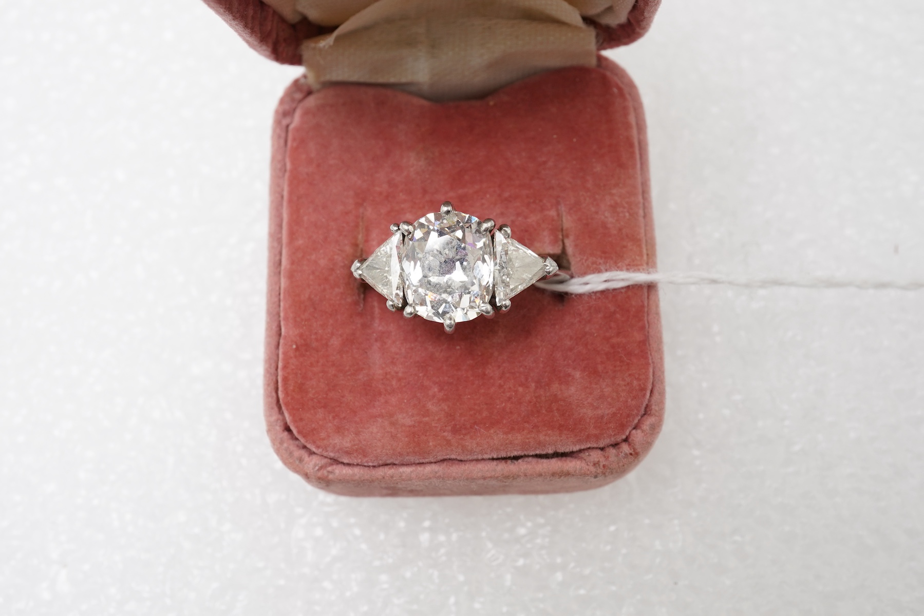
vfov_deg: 29.9
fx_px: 1155
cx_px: 462
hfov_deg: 43.6
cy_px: 308
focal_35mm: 45
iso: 500
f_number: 18
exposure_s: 1/125
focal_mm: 30
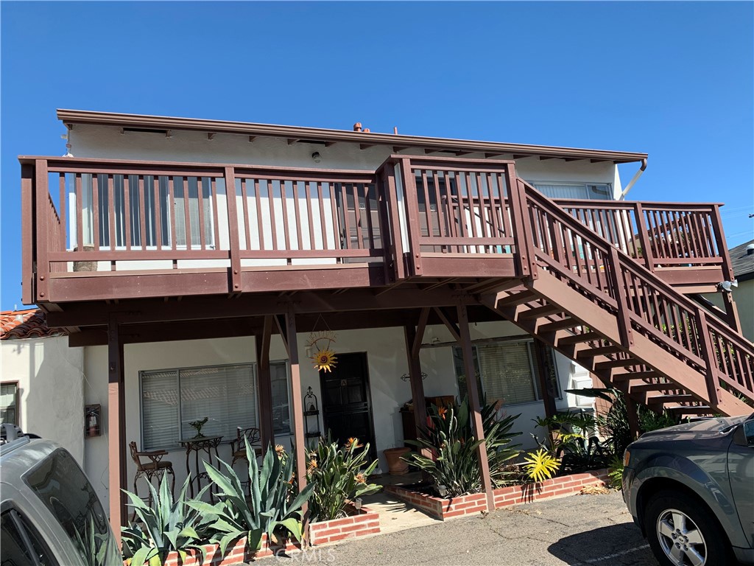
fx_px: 566
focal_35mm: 26
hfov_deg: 67.3
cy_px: 283
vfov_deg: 53.1
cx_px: 377
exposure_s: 1/1205
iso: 25
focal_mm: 4.25
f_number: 1.8
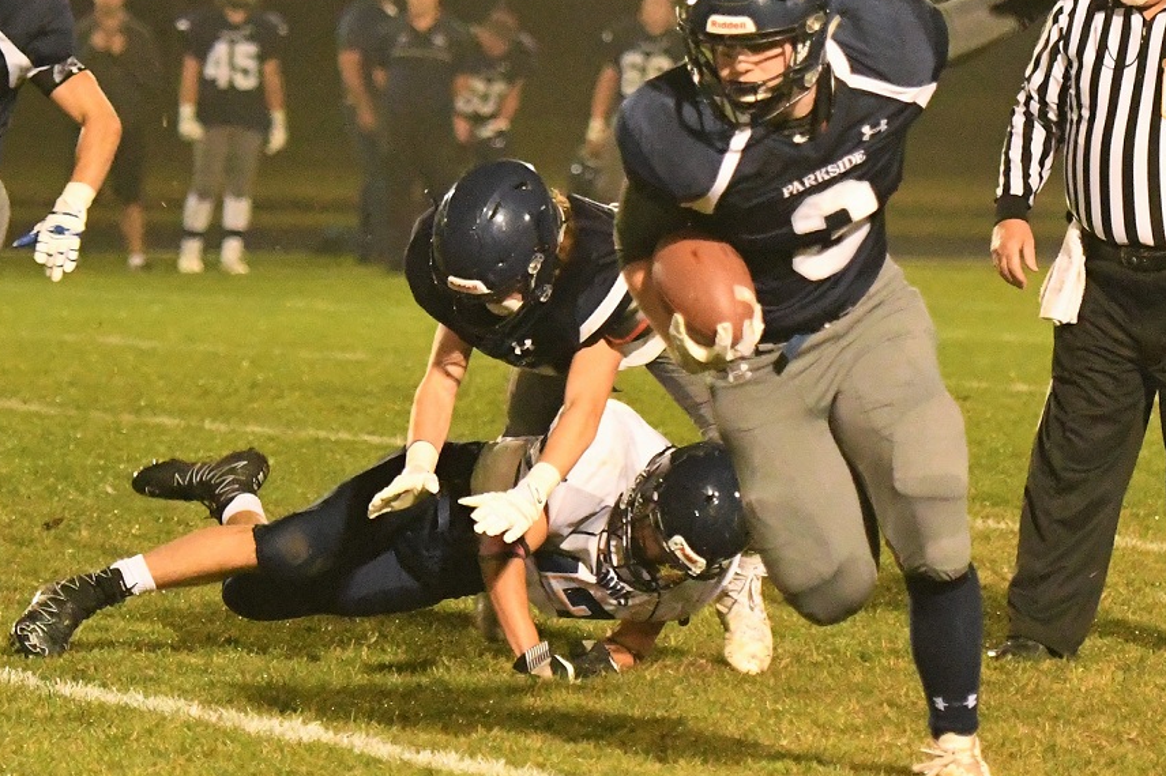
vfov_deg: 7.4
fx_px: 6022
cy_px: 330
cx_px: 617
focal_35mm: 186
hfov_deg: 11.1
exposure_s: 1/1000
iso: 11400
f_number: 2.8
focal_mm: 100
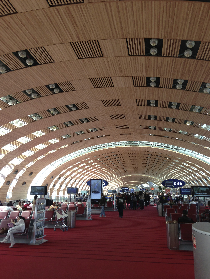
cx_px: 105
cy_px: 140
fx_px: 267
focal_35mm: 33
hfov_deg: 42.9
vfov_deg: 55.4
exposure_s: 1/120
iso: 64
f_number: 2.4
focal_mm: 4.13
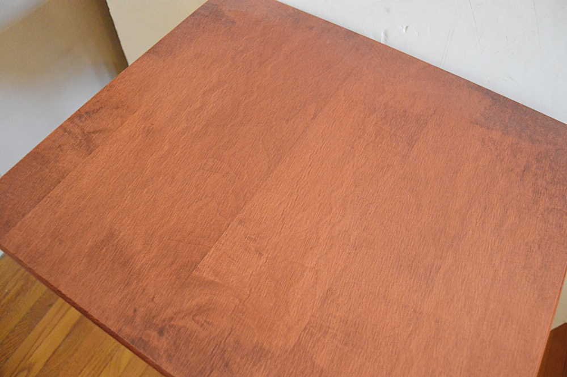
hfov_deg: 67.4
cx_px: 284
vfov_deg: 47.9
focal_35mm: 27
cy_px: 188
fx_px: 425
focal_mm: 18
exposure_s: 1/60
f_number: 3.5
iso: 3200
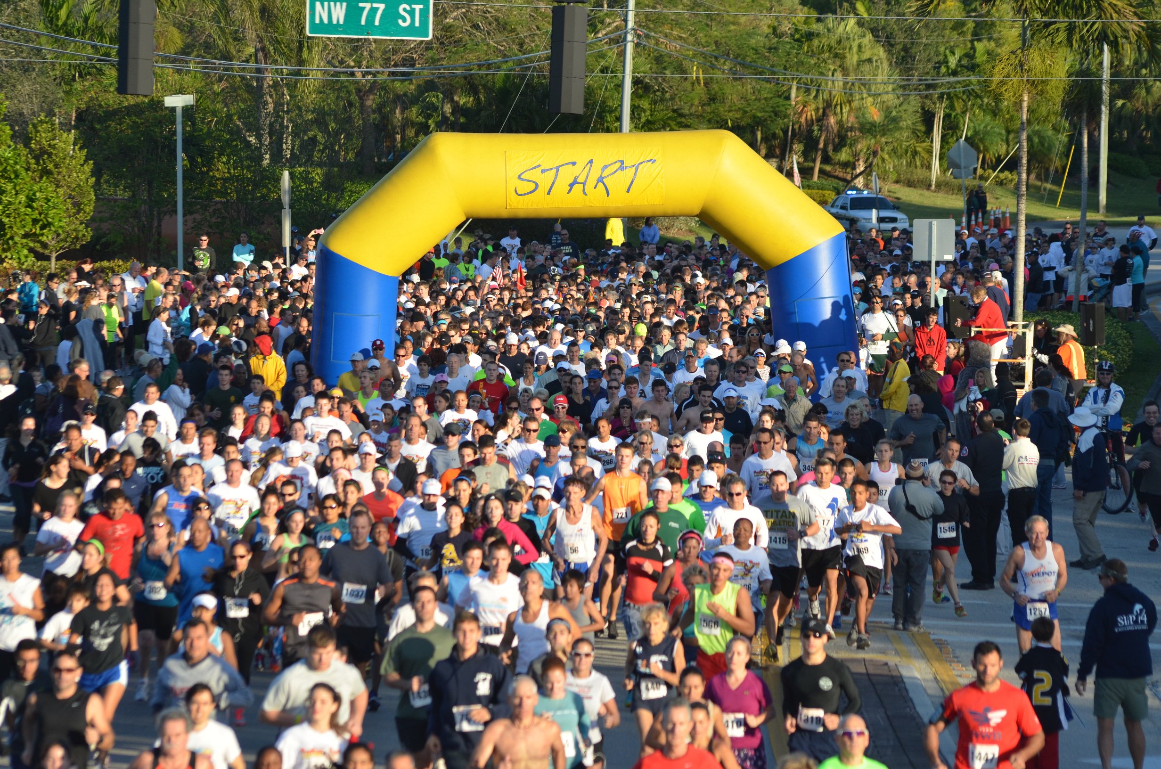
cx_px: 580
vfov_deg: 6.8
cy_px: 384
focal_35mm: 202
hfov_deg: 10.2
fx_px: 6517
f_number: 4.5
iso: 320
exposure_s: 1/1250
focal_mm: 135
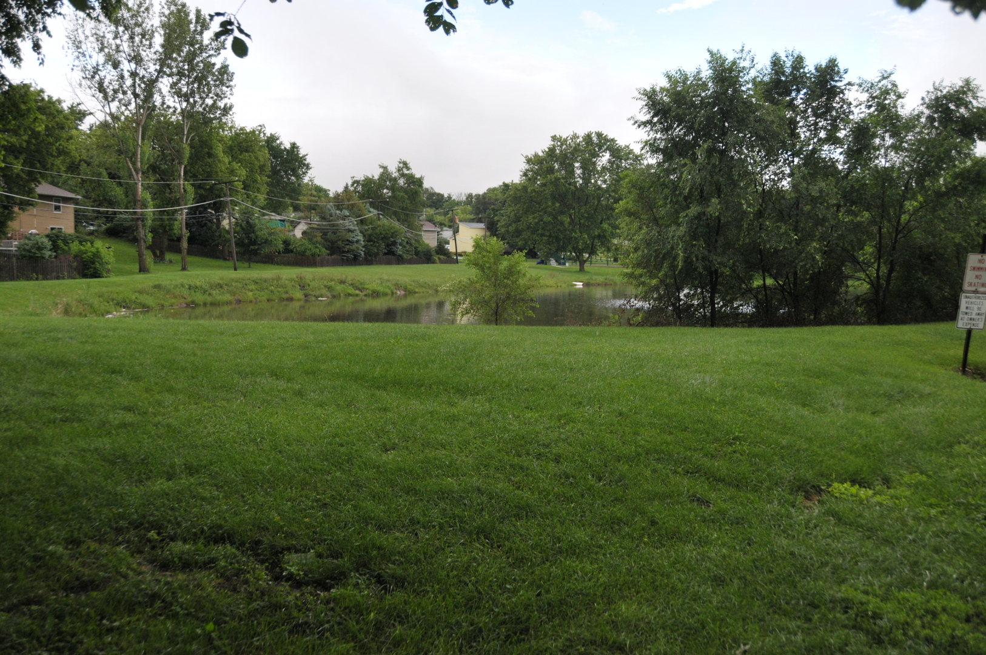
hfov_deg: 62.0
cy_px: 328
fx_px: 821
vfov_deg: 43.5
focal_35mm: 30
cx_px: 493
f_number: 3.5
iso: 500
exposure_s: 1/1250
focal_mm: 20
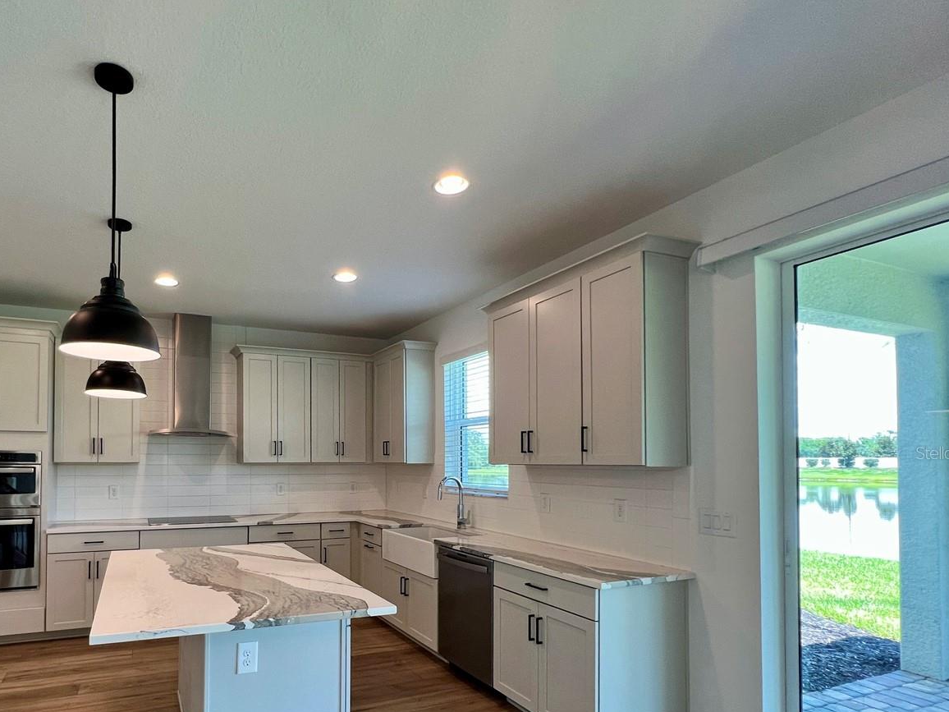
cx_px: 337
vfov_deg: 70.2
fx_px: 493
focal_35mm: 18
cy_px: 452
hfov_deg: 85.4
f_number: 1.8
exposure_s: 1/120
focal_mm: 1.57
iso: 125
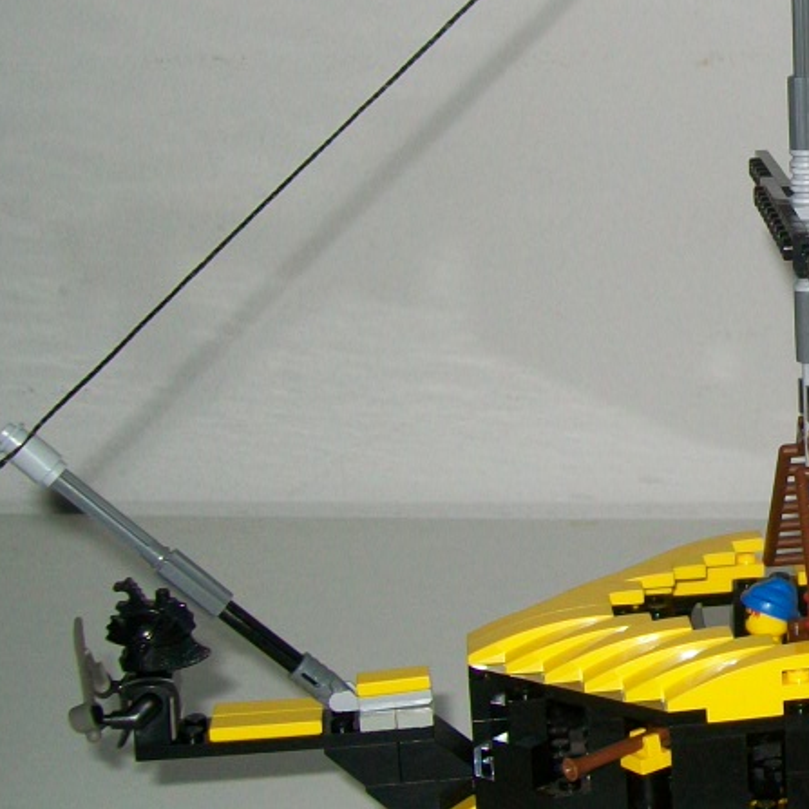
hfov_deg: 18.7
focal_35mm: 86
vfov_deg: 20.1
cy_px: 261
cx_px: 1059
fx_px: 2274
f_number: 2.7
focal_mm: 6.1
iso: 64
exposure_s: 1/60
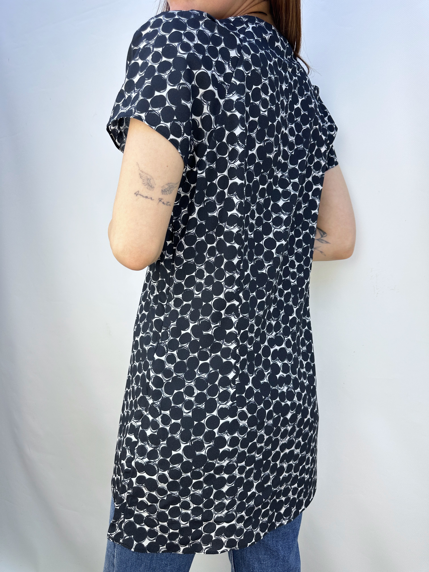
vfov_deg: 71.6
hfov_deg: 56.8
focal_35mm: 24
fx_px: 397
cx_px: 214
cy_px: 286
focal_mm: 6.86
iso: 80
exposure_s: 1/331
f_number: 1.78
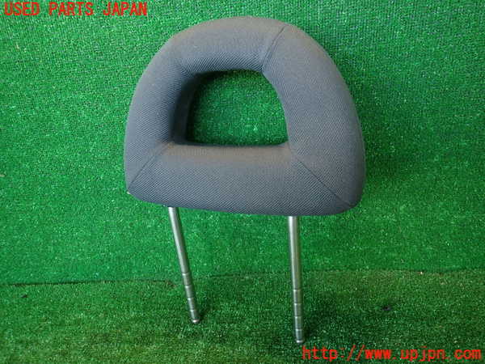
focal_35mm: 25
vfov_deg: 54.9
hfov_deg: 69.4
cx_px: 242
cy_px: 182
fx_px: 350
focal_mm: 4.5
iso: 200
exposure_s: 1/50
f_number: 2
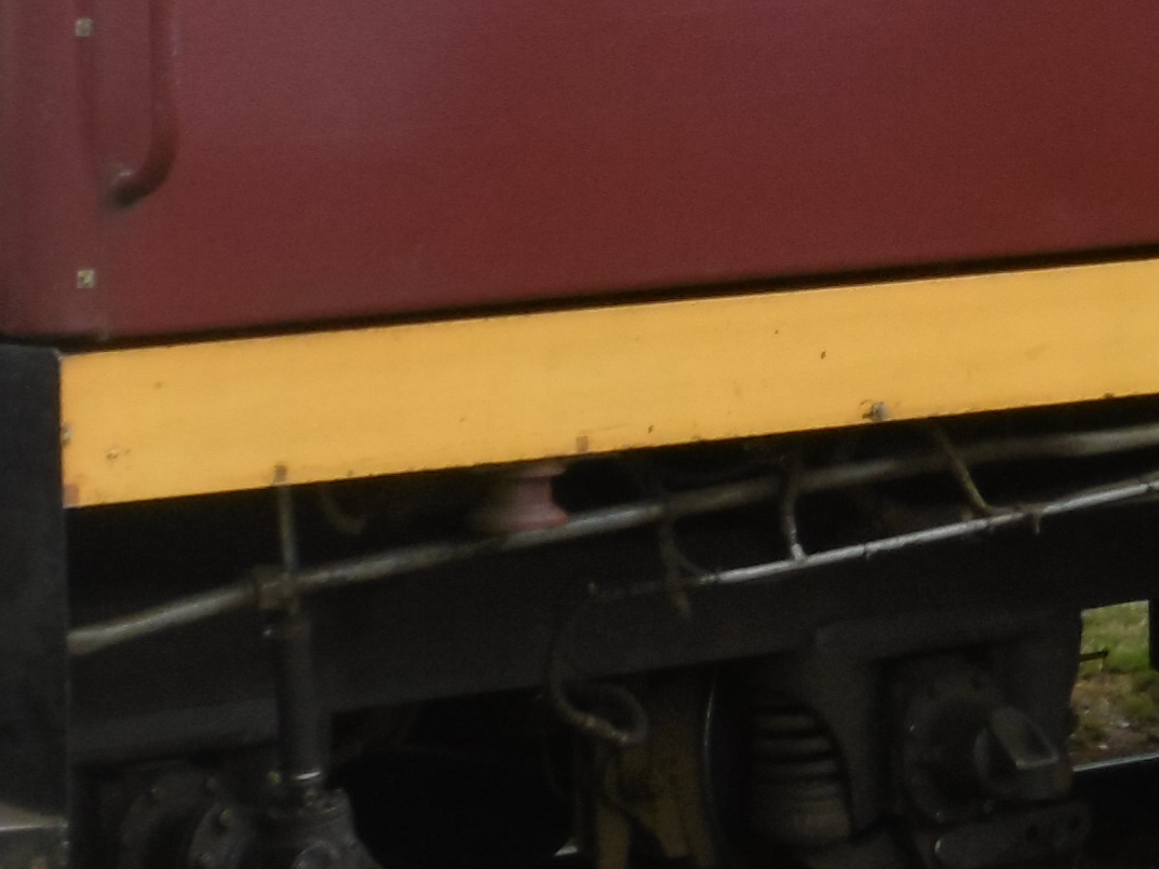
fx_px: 7333
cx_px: 844
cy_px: -149
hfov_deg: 9.0
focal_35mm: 219
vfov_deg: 6.7
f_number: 4
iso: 100
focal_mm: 9.2
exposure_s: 1/320
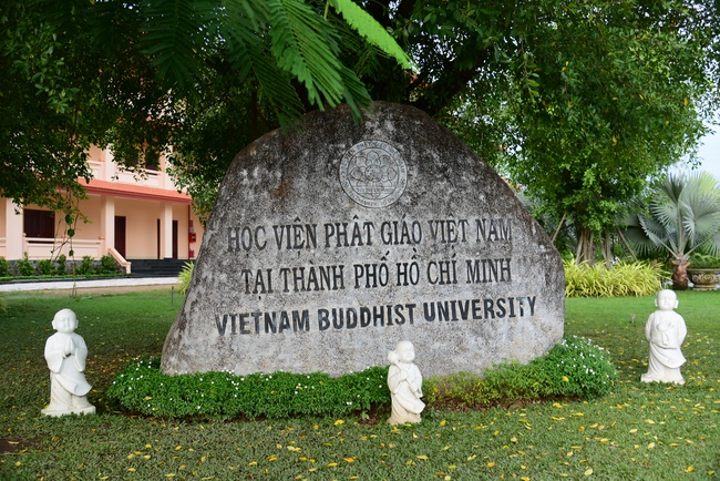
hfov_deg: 61.9
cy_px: 240
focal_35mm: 30
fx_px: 600
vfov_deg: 43.6
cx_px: 360
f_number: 4
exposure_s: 1/60
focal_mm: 30
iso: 320
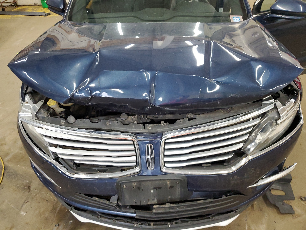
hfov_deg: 67.3
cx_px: 153
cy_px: 115
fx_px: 230
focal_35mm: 26
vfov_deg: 53.1
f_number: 1.5
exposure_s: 1/60.2
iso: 287
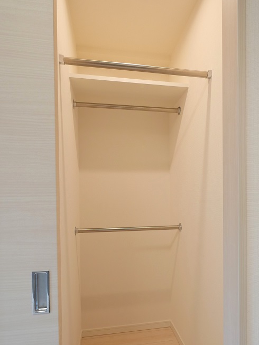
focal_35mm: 21
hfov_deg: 63.3
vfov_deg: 78.2
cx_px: 144
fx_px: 209
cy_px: 204
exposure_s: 1/60
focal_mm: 7
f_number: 4
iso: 640
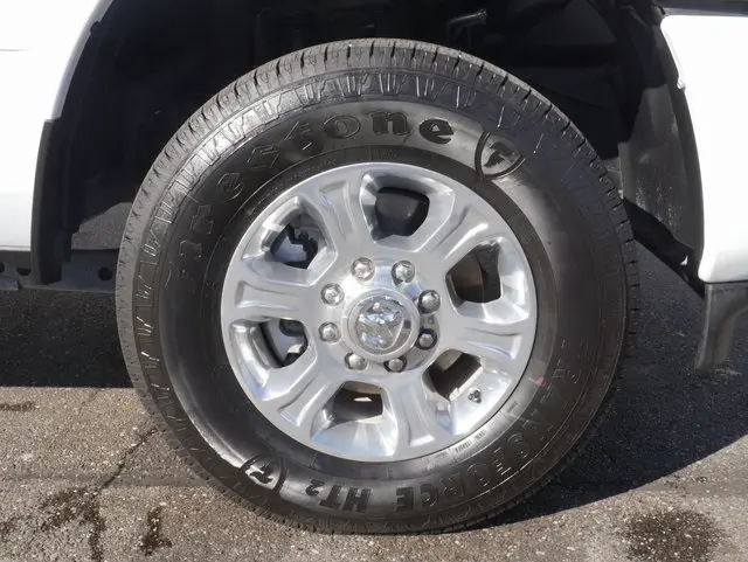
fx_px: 865
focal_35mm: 40
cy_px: 281
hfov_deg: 46.8
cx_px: 374
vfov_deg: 36.0
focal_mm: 20
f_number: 20
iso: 320
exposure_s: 1/60
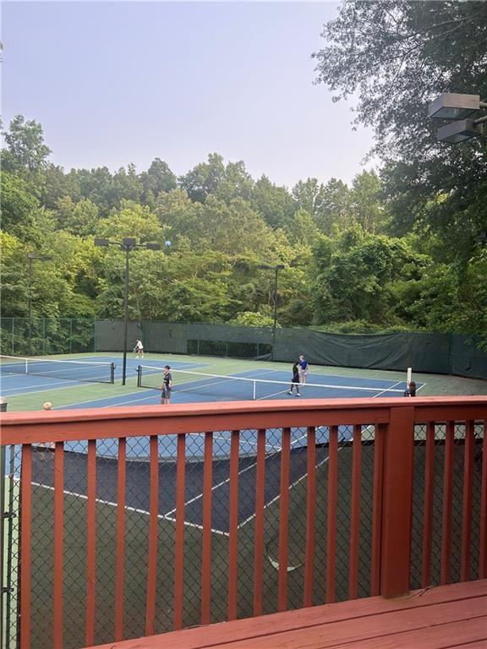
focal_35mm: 26
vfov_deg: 67.3
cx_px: 244
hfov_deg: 53.1
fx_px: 488
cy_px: 324
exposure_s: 1/558
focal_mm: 5.7
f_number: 1.5
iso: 50
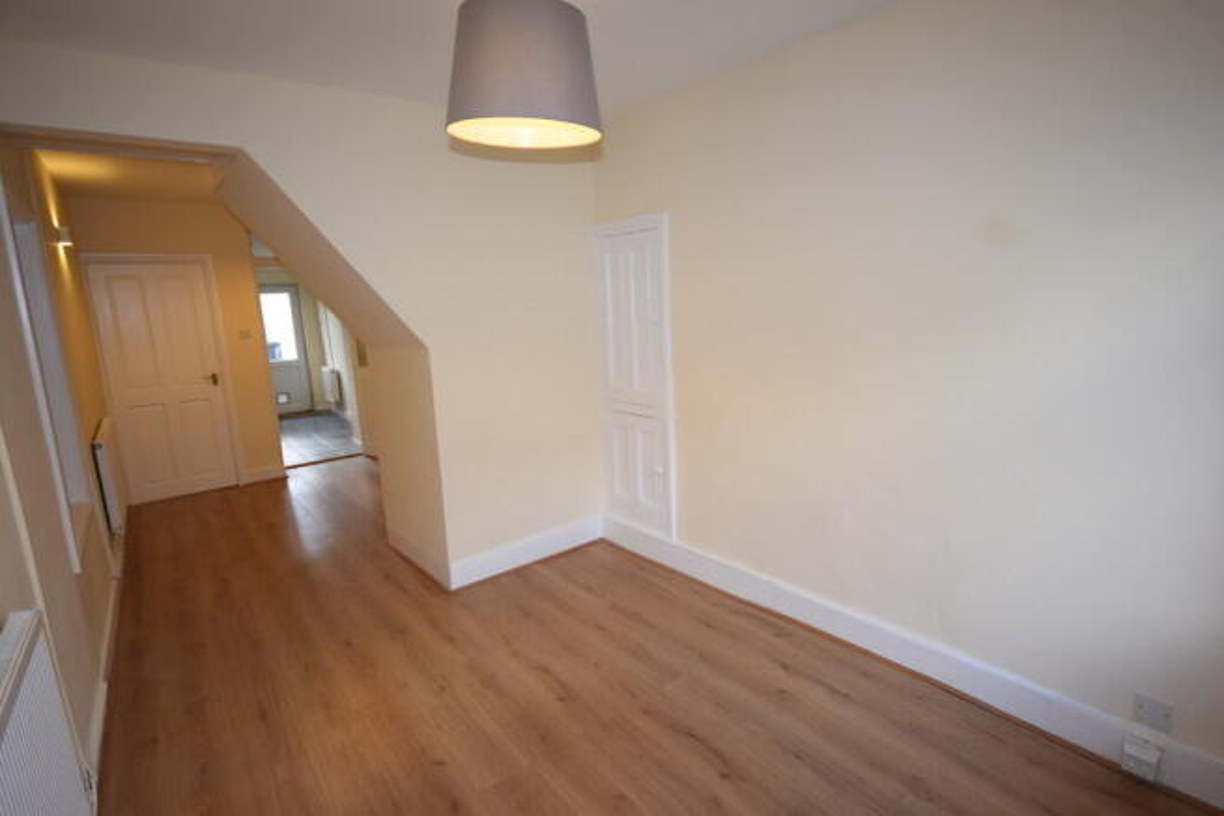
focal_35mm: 18
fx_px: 612
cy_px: 408
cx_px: 612
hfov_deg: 90.0
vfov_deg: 67.4
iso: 800
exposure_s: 1/80
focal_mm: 12
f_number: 4.5
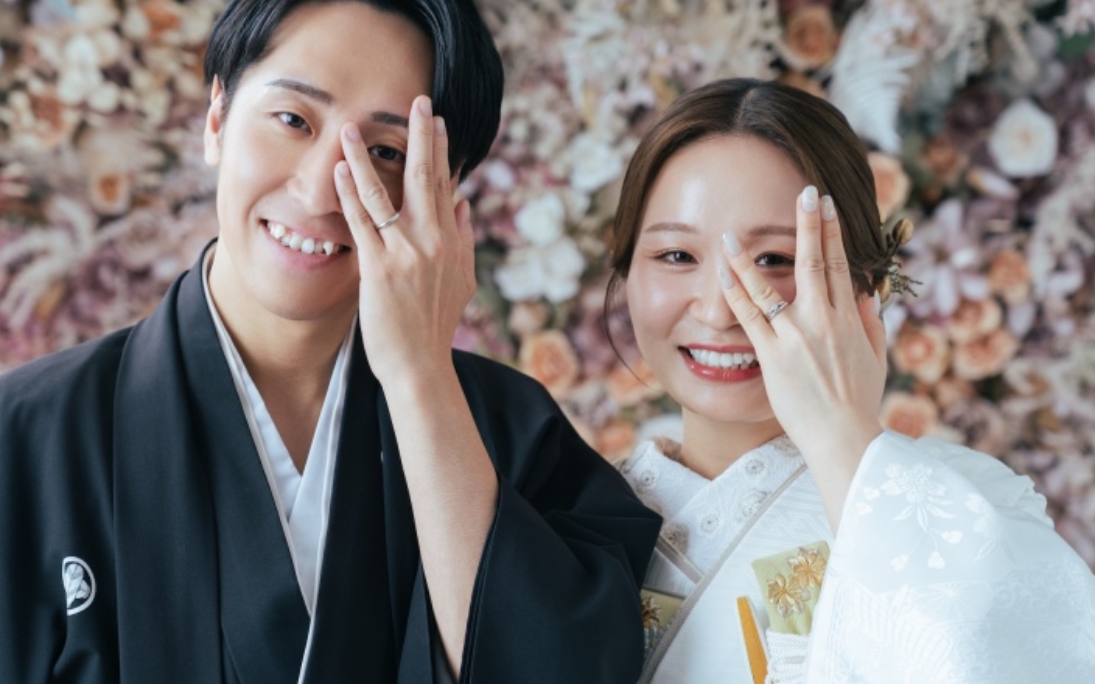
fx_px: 2417
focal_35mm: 81
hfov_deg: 25.5
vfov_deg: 16.1
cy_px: 333
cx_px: 495
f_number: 4
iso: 200
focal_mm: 70
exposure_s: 1/125
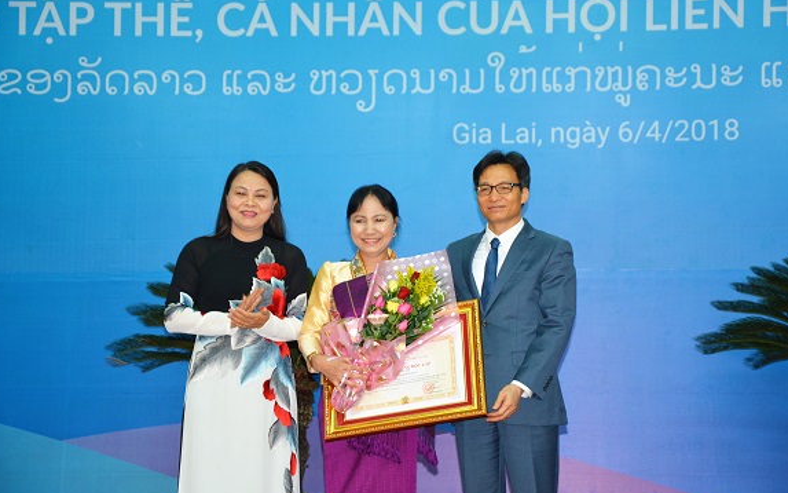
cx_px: 395
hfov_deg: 18.6
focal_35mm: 112
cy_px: 249
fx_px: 2405
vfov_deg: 11.7
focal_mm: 70
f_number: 5.3
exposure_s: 1/60
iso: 1100
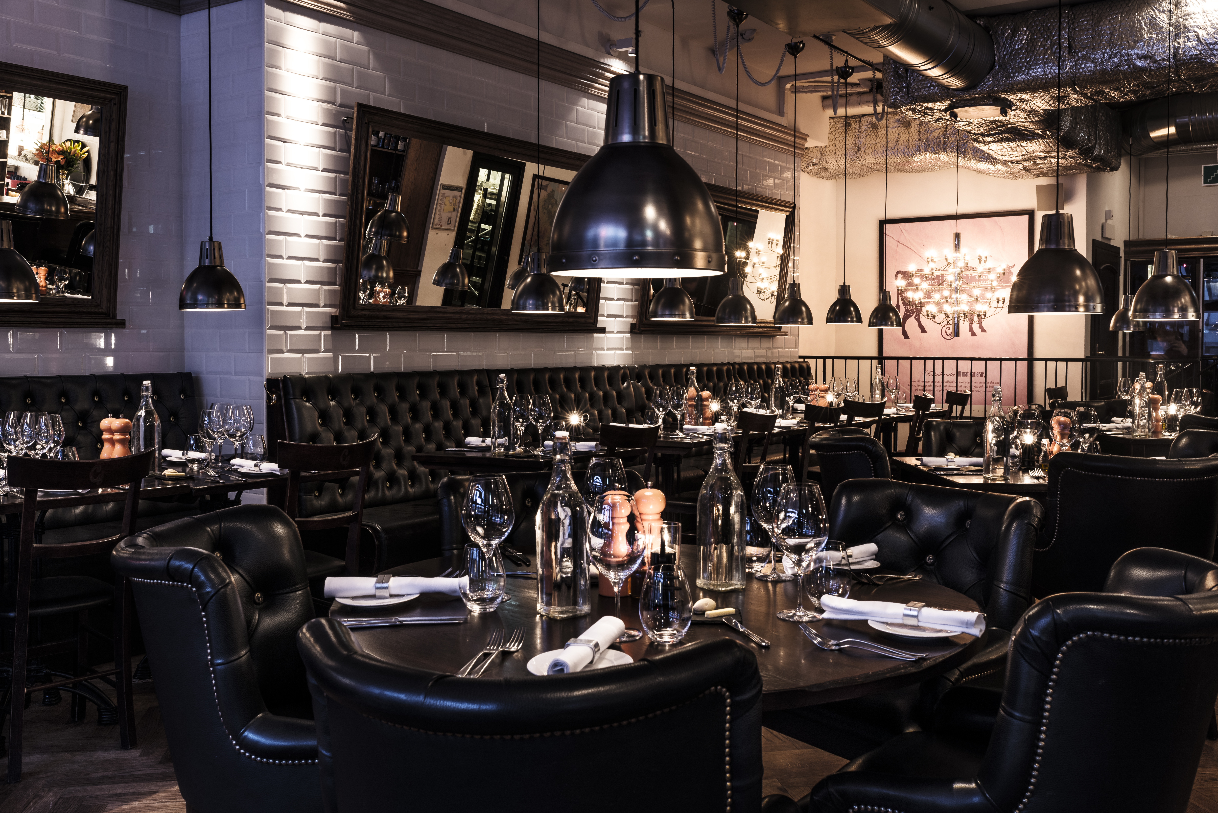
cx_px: 609
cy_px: 406
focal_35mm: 35
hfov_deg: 54.4
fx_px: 1184
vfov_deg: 37.9
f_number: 14
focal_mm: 35
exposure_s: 15
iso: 64
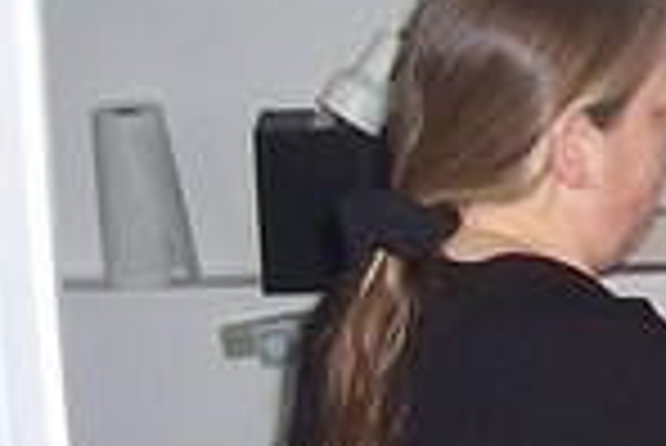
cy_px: 333
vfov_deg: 8.3
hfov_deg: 11.1
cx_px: 1395
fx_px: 3074
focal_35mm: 166
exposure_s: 1/60
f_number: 2.8
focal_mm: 5.6
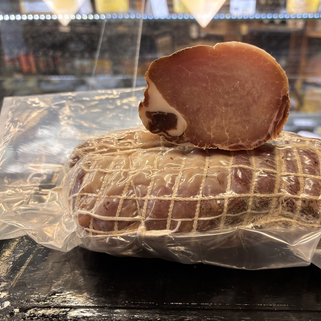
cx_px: 191
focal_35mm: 31
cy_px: 159
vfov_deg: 52.5
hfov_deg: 52.2
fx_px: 325
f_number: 1.6
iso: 125
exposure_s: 1/100
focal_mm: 5.96
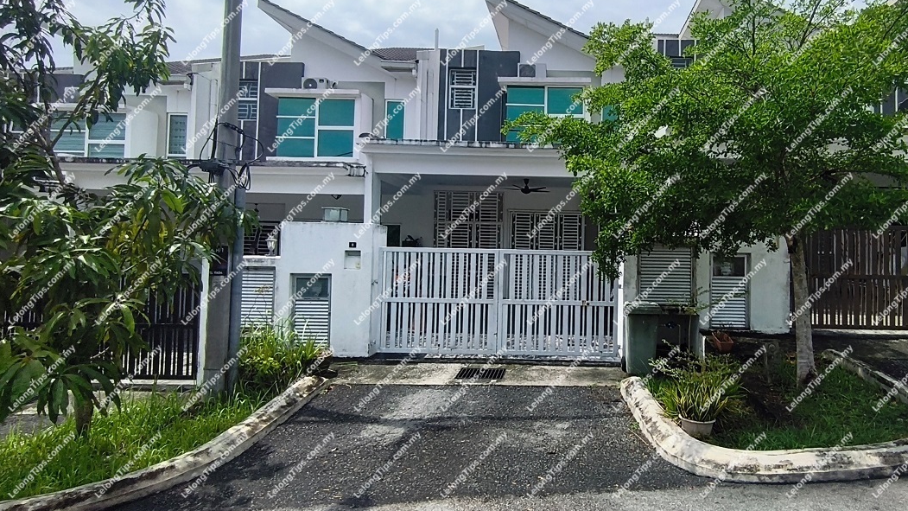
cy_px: 191
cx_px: 498
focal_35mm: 18
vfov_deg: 60.2
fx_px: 433
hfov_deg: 92.4
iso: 50
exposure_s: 1/5602
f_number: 2.2
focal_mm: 1.65
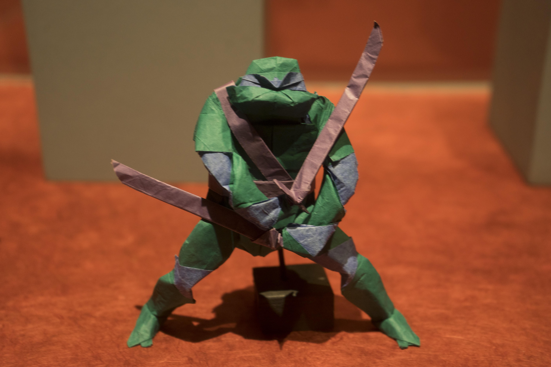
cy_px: 184
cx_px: 276
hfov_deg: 36.9
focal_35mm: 54
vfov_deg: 25.1
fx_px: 826
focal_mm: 54
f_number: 5
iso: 640
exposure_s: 1/25
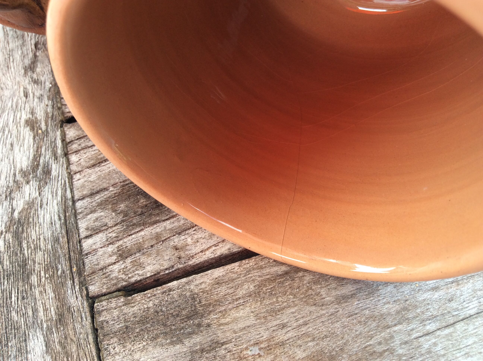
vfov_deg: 44.1
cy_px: 180
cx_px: 242
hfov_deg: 56.9
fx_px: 446
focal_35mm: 32
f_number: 2.4
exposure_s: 1/100
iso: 40
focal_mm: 3.3
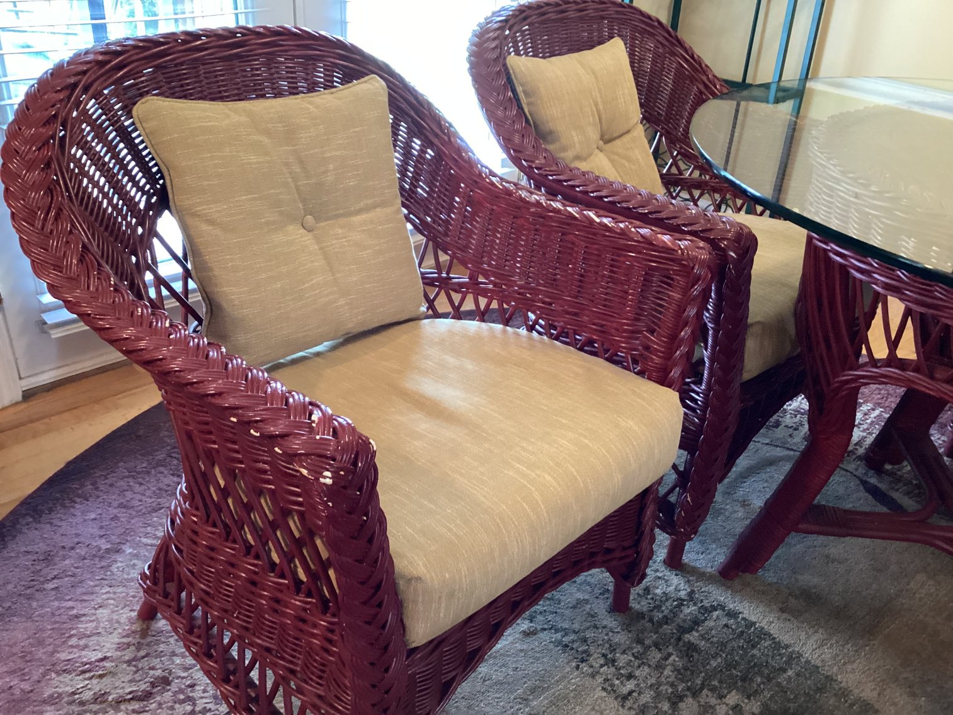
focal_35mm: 31
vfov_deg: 45.4
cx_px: 476
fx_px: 854
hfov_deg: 58.3
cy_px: 358
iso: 400
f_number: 2.4
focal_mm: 3.3
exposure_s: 1/25
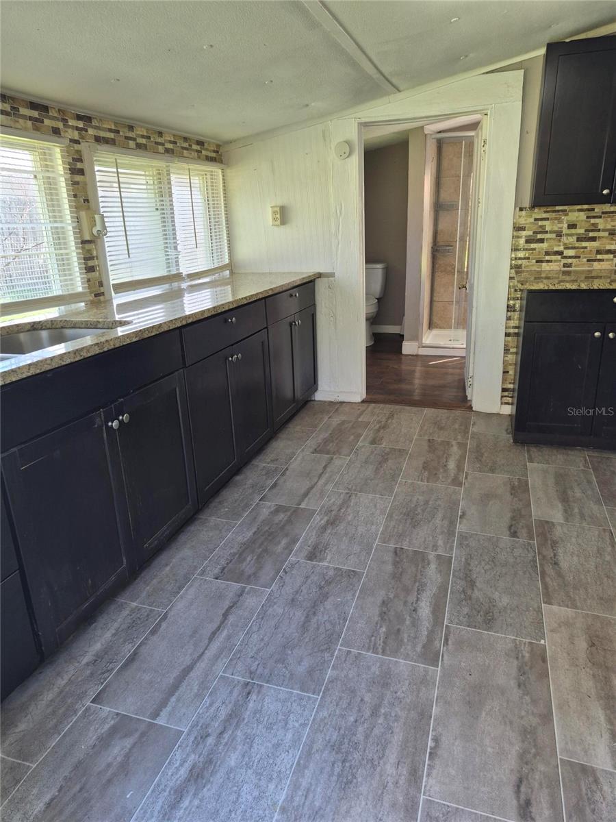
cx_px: 308
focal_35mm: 23
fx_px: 546
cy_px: 411
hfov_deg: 58.9
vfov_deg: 73.9
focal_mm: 5.4
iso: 125
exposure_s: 1/180
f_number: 1.8
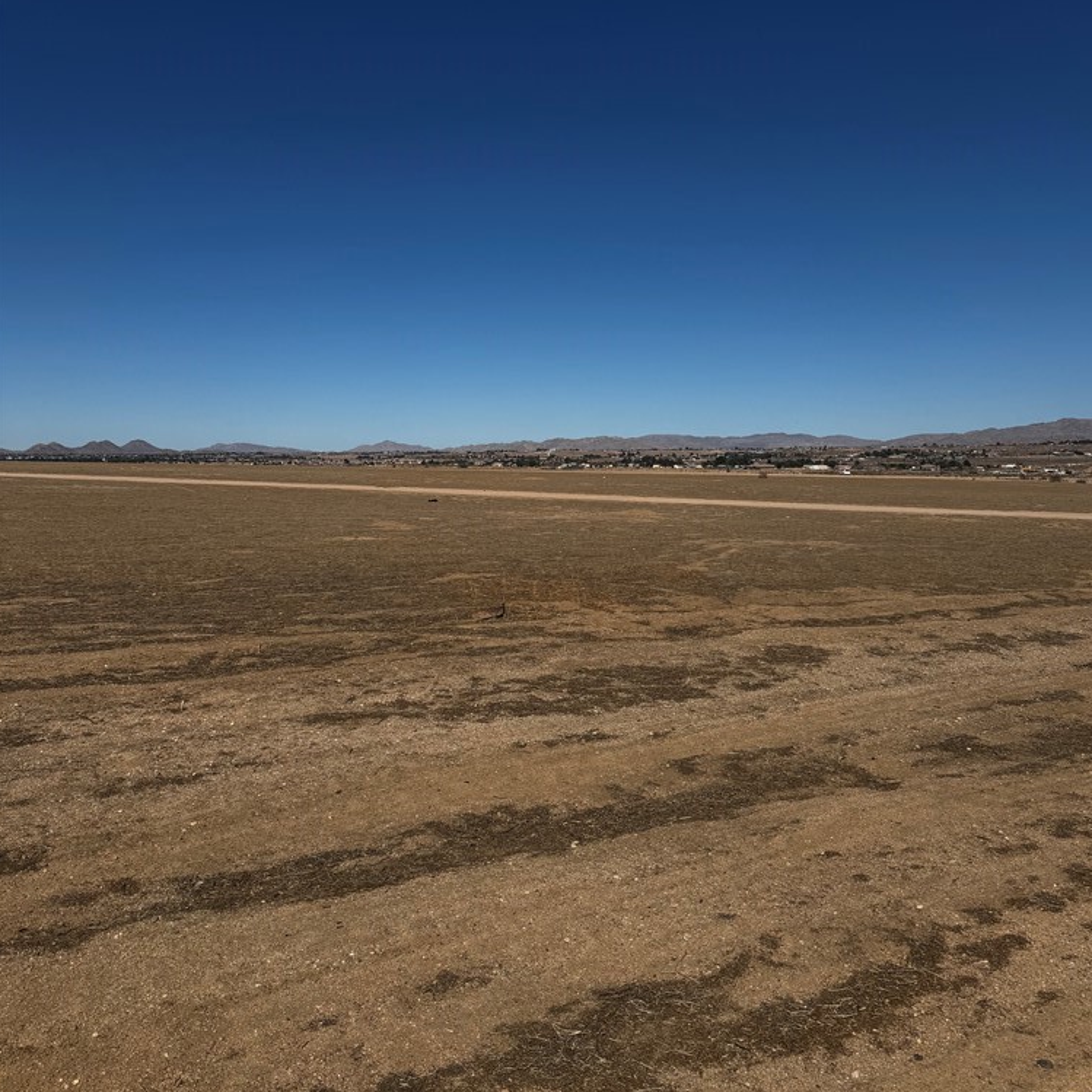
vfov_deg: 55.4
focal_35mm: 29
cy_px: 471
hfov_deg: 55.6
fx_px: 1035
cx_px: 555
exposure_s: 1/10417
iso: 80
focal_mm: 6.76
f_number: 1.78
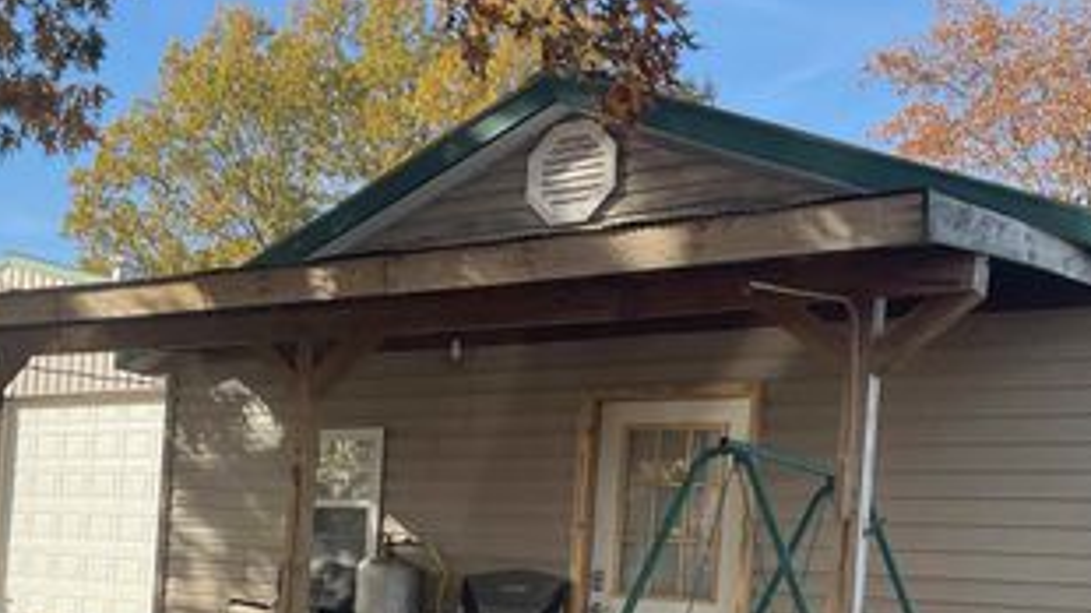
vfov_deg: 22.7
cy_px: 583
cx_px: 306
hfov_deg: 39.8
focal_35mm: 51
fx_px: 1475
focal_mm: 3
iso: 16
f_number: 1.8
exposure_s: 1/574
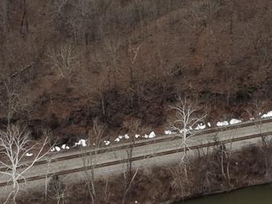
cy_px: -87
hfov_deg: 14.1
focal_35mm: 139
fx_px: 1091
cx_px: 250
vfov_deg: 10.4
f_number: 1.8
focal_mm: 8.67
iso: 200
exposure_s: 1/1000
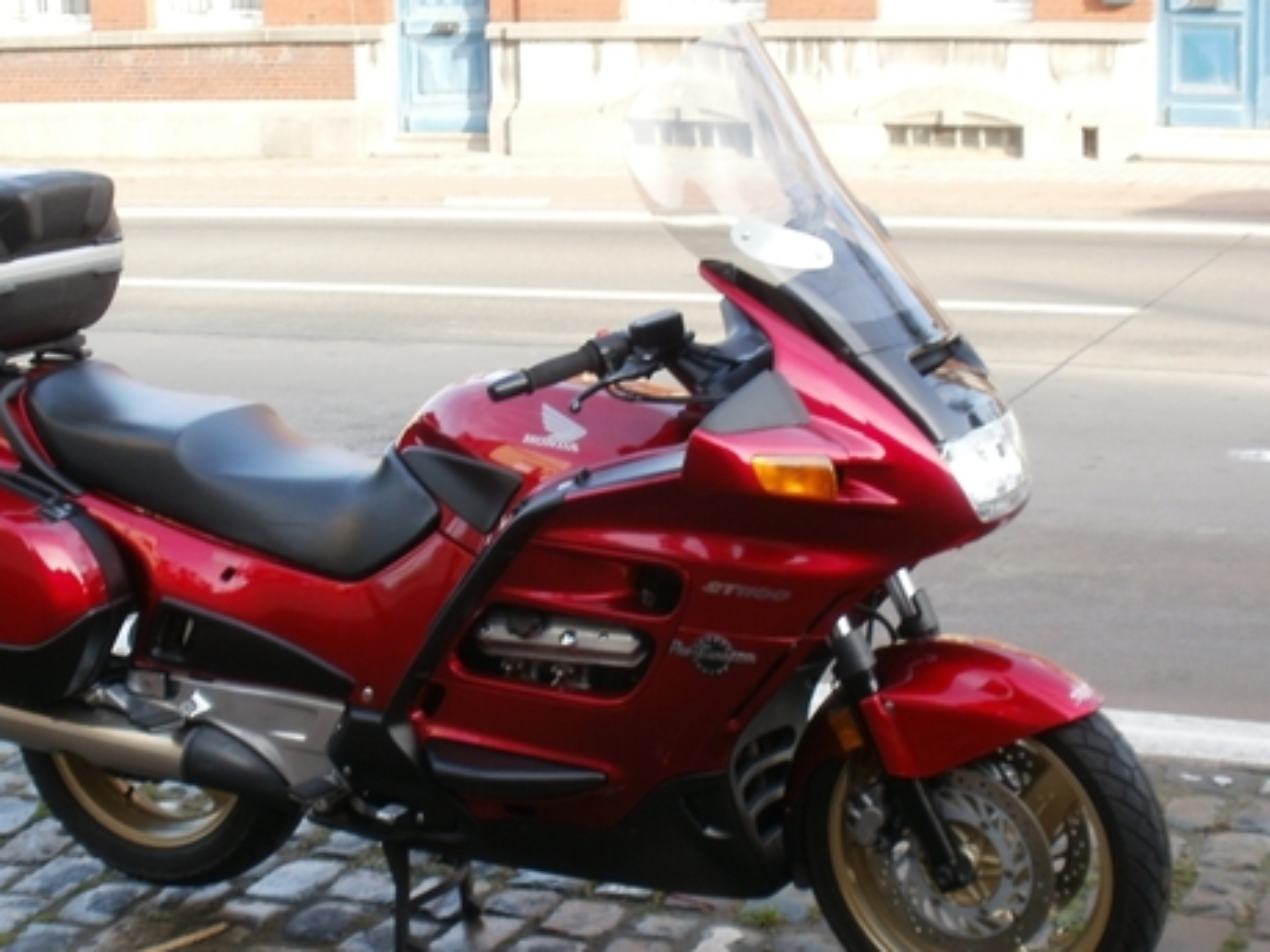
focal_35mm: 68
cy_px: 581
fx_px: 2494
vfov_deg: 21.6
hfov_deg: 28.6
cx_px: 576
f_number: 4.4
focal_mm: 9.1
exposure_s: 1/60
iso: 100
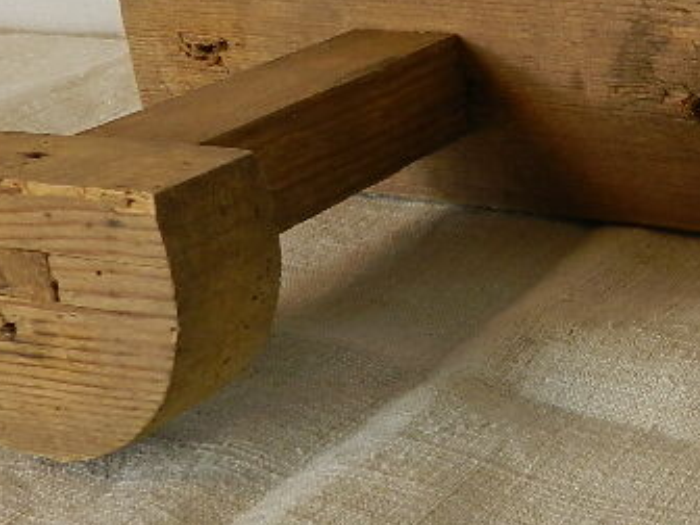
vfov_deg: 20.9
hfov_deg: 25.7
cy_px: 138
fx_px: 1416
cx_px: 767
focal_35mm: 70
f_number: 3.4
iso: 160
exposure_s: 1/60
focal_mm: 4
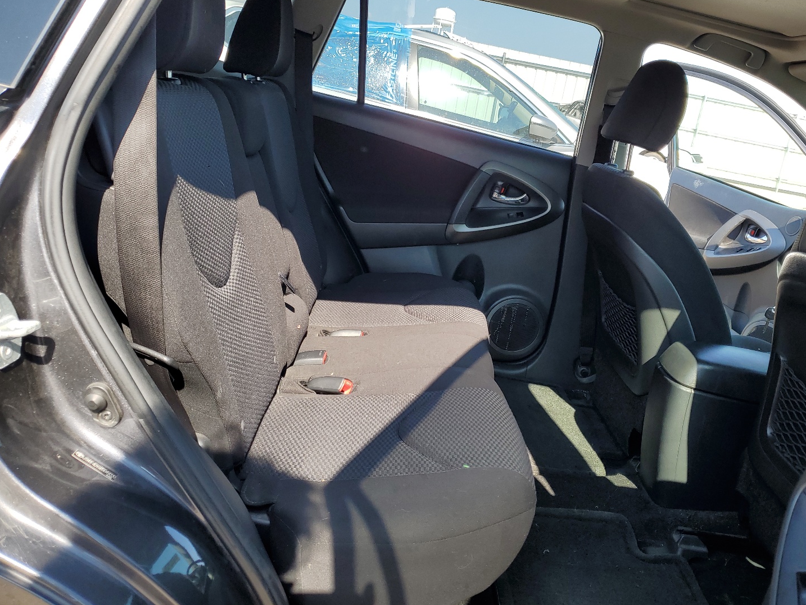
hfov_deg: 61.5
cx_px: 447
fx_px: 675
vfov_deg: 48.2
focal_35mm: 29
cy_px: 276
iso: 50
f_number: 1.5
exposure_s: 1/625
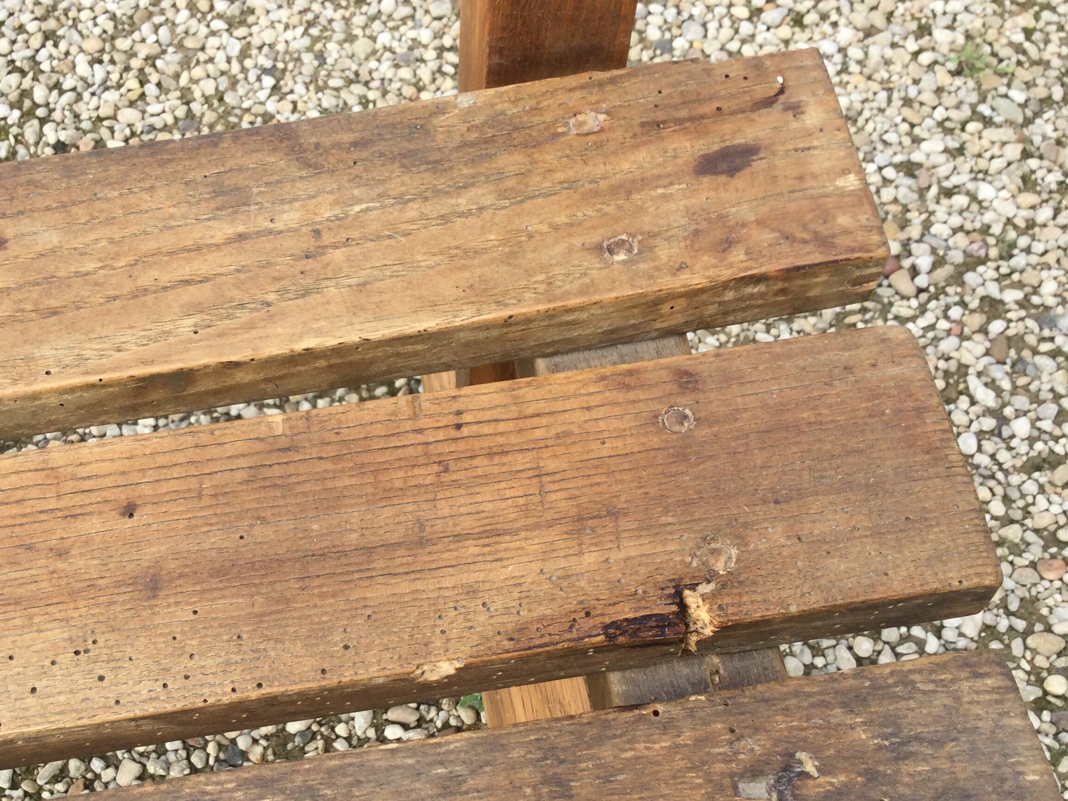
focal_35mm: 44
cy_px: 525
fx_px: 1358
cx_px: 404
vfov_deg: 32.6
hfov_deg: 42.6
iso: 25
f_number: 2.4
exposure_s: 1/586
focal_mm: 3.3
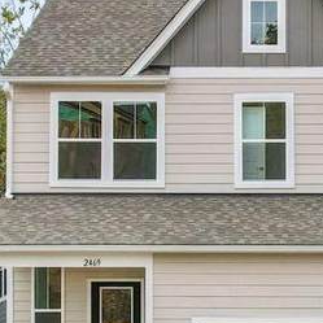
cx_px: 248
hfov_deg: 18.0
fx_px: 1013
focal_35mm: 96
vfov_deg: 17.9
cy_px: 259
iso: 100
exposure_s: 1/2000
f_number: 2.8
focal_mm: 8.4
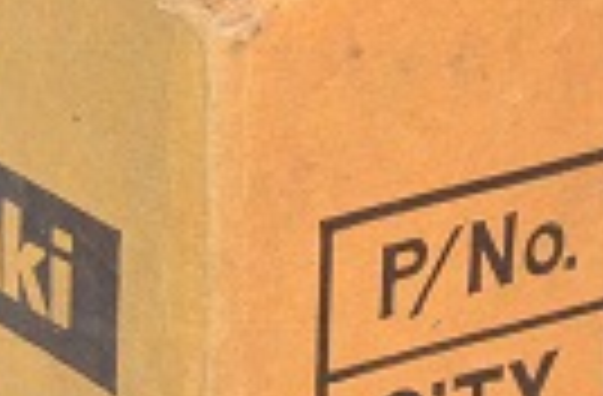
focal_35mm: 359
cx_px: 288
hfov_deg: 5.8
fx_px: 5985
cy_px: -286
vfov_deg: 3.8
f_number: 6.3
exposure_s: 1/250
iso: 6400
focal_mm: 50
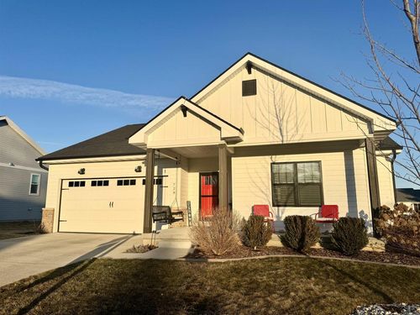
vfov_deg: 56.8
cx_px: 210
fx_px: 291
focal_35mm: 24
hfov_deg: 71.6
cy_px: 158
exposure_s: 1/5348
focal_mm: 6.76
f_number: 1.78
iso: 80
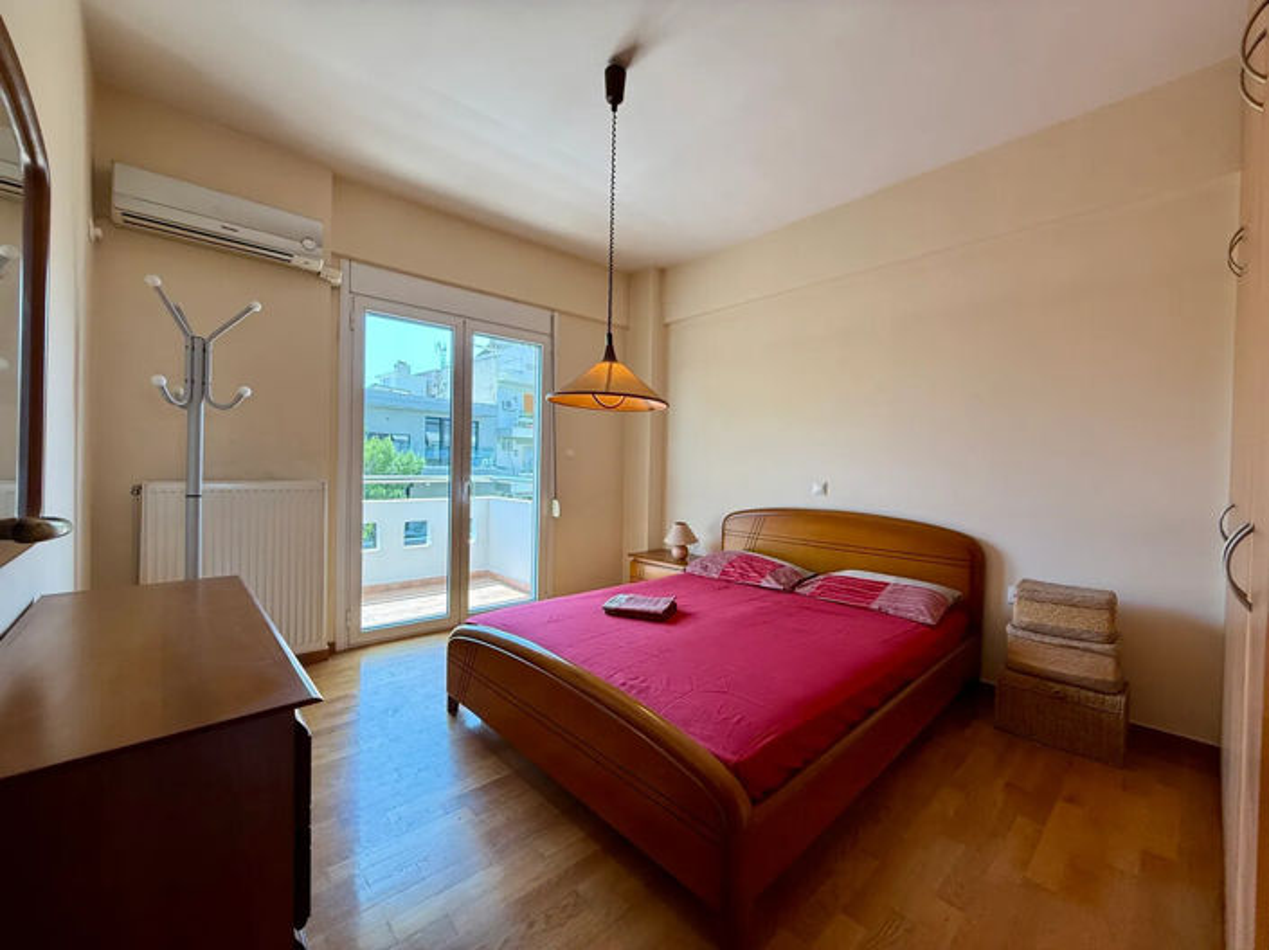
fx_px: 513
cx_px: 634
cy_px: 475
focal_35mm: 14
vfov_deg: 85.6
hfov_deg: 102.1
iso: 64
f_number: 2.2
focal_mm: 2.22
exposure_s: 1/124
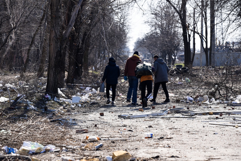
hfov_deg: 11.7
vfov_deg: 7.9
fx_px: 1172
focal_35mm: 175
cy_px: 80
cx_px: 120
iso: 320
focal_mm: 175
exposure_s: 1/800
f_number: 6.3
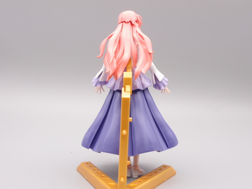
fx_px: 335
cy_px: 94
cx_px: 126
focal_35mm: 46
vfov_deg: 31.5
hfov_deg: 41.2
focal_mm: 9.87
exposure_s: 1/5
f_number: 8
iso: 100
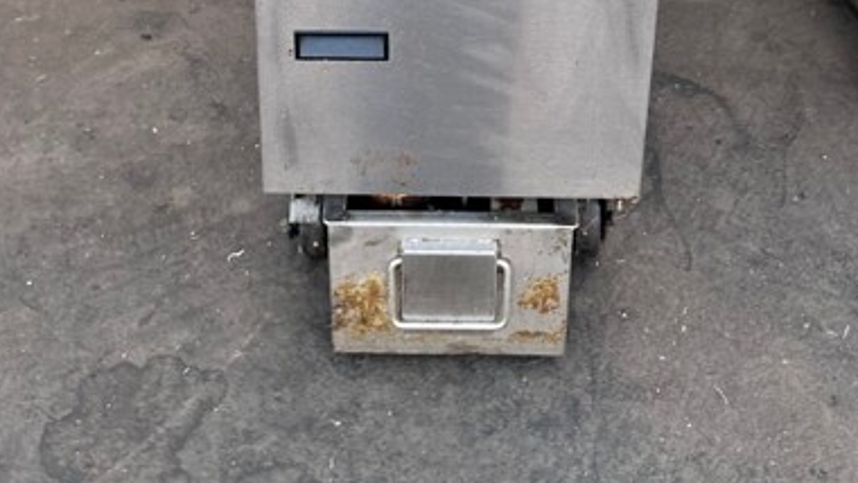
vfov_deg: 18.4
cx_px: 424
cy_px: -292
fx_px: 1274
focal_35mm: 56
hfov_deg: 37.2
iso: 64
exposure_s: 1/120
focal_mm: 6.86
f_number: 1.78
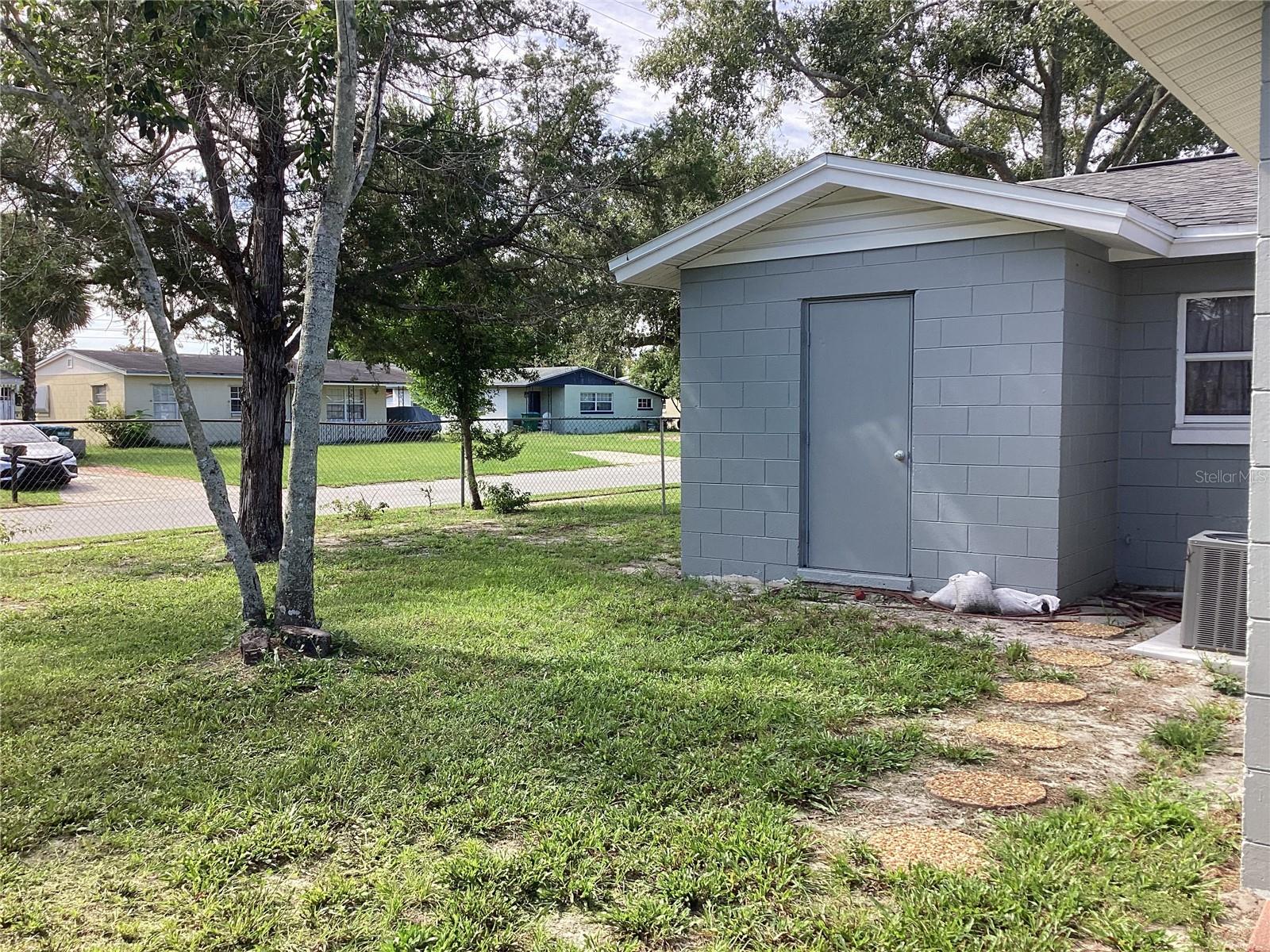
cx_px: 635
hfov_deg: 58.4
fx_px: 1137
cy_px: 476
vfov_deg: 45.4
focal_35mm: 31
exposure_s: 1/323
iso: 25
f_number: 2.4
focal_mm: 3.3
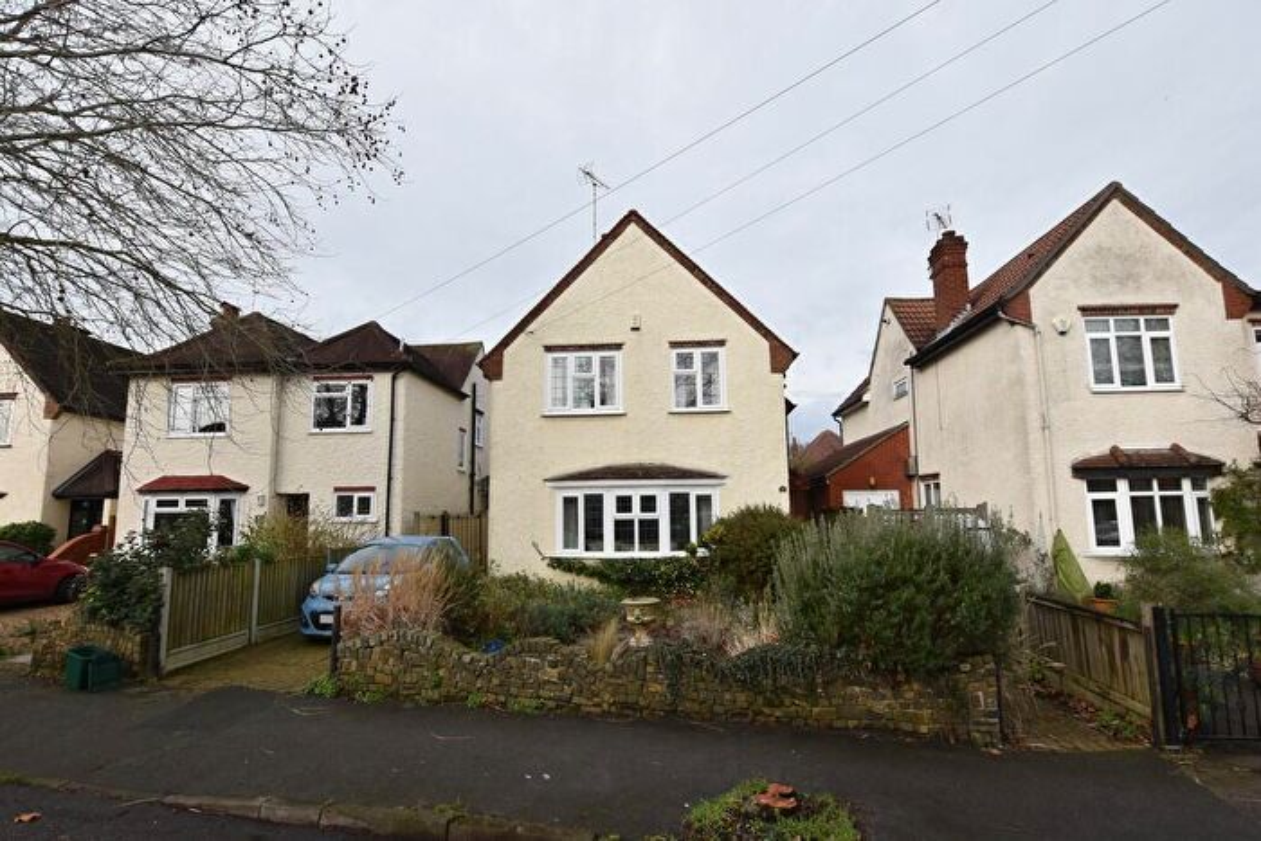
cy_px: 420
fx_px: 631
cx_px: 630
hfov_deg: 90.0
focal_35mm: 18
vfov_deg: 67.4
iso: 220
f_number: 8
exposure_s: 1/250
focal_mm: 12
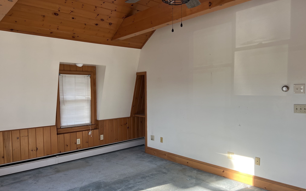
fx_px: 234
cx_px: 152
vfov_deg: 44.5
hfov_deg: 66.5
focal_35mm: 28
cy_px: 101
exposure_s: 1/247
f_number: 1.5
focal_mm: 5.7
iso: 40
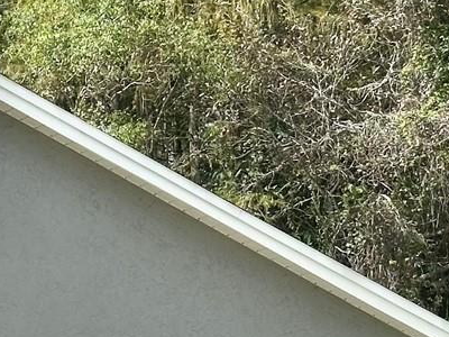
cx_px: -370
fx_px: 2490
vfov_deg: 7.7
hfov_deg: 9.8
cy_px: 395
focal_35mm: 192
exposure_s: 1/2469
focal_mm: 6.86
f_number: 1.78
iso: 64
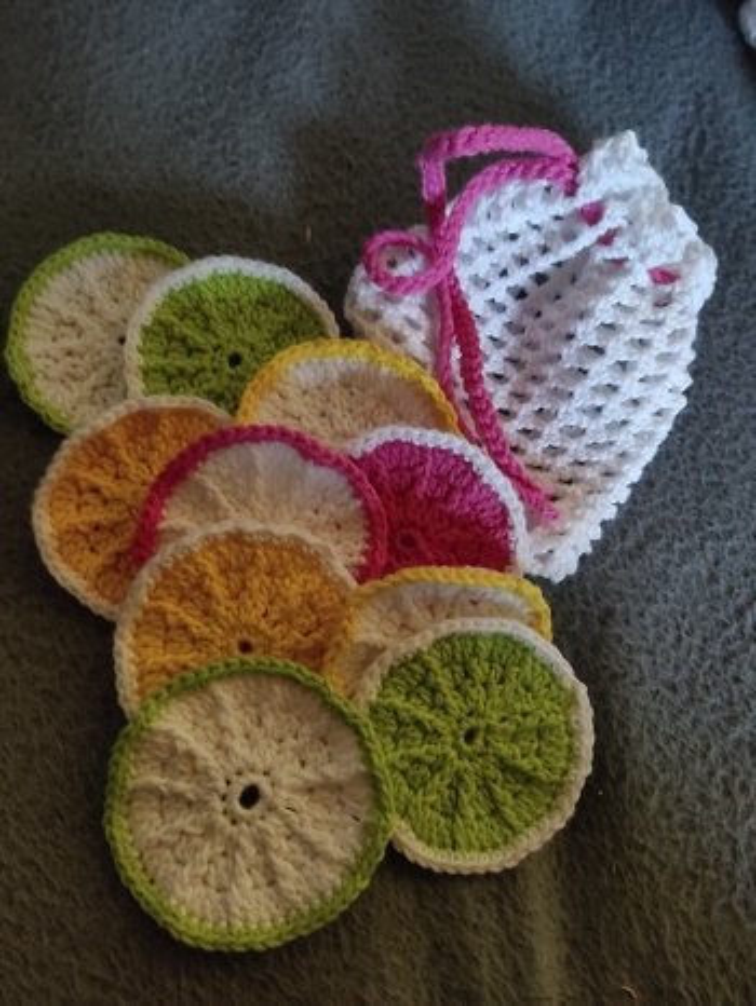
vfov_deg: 69.4
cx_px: 378
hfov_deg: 54.9
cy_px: 503
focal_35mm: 25
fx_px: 727
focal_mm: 4.71
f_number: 1.79
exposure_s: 1/20
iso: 2049
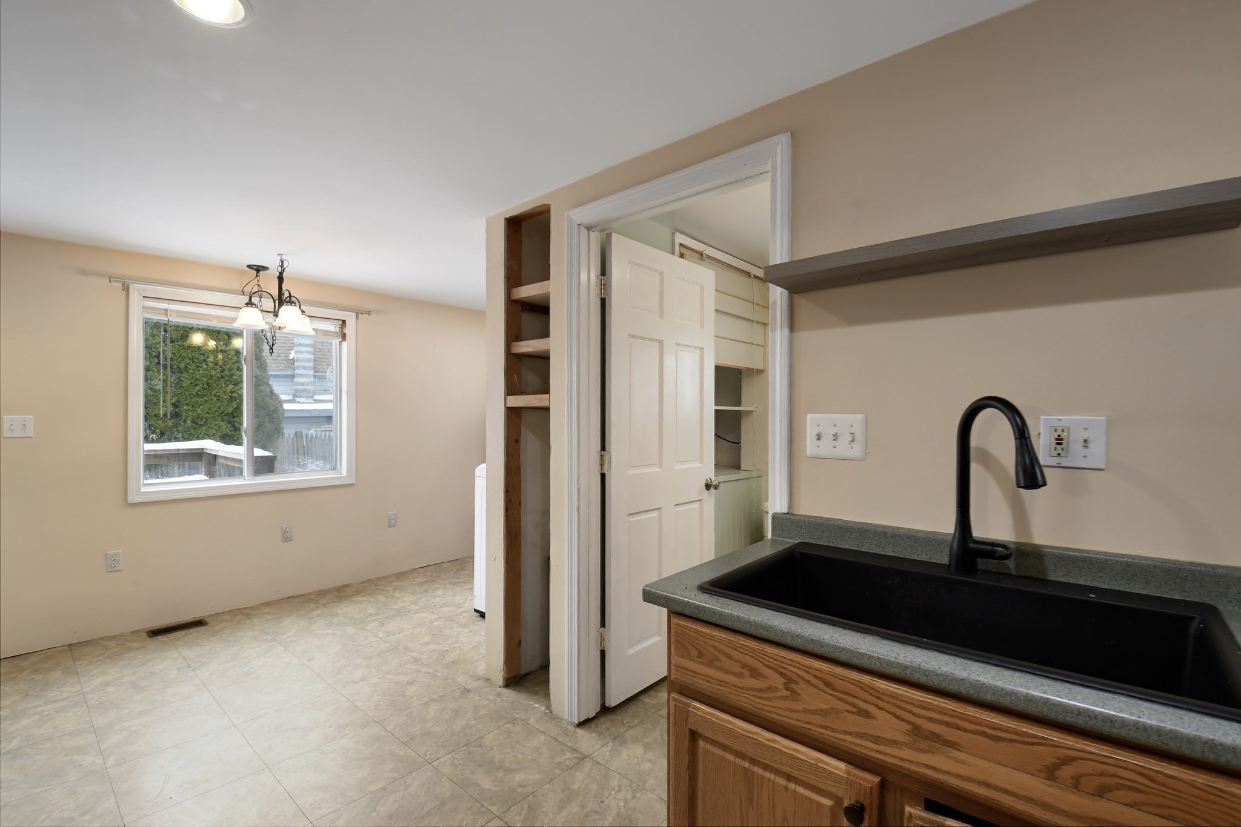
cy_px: 414
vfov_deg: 77.3
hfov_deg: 100.4
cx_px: 620
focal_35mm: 15
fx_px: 517
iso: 500
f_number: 8
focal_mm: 10
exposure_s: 1/15
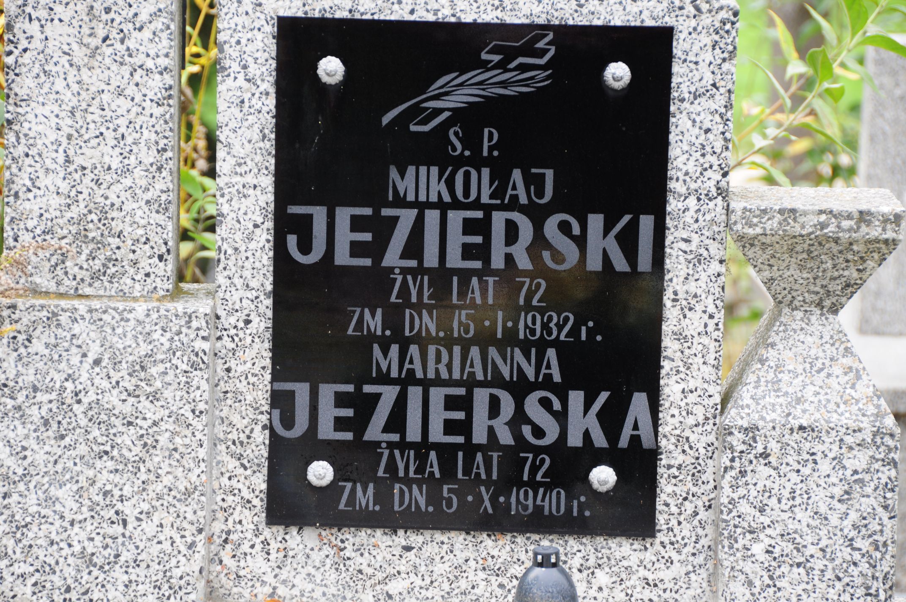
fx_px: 3959
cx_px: 453
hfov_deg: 13.1
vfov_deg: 8.7
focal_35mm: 158
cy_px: 301
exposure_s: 1/100
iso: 250
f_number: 7.1
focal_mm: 105
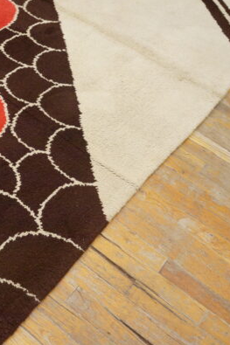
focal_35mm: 41
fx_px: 393
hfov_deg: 30.5
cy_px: 172
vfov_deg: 47.4
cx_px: 6
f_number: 4
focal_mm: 18
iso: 3200
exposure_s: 1/160
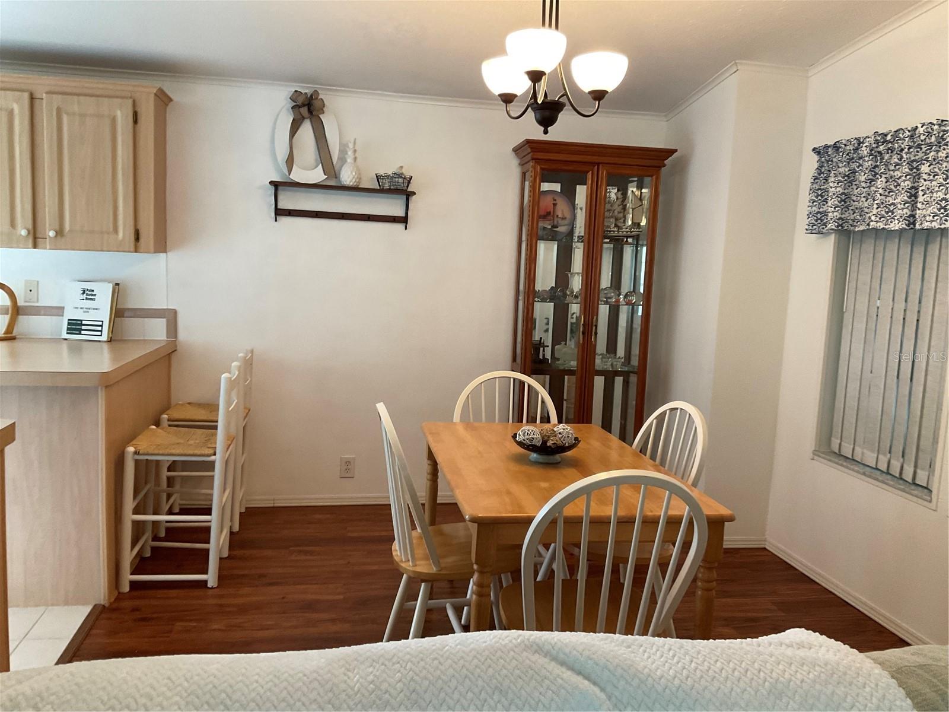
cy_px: 356
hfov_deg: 61.7
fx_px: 795
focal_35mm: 29
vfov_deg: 48.2
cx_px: 474
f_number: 1.8
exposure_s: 1/60
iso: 125
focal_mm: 3
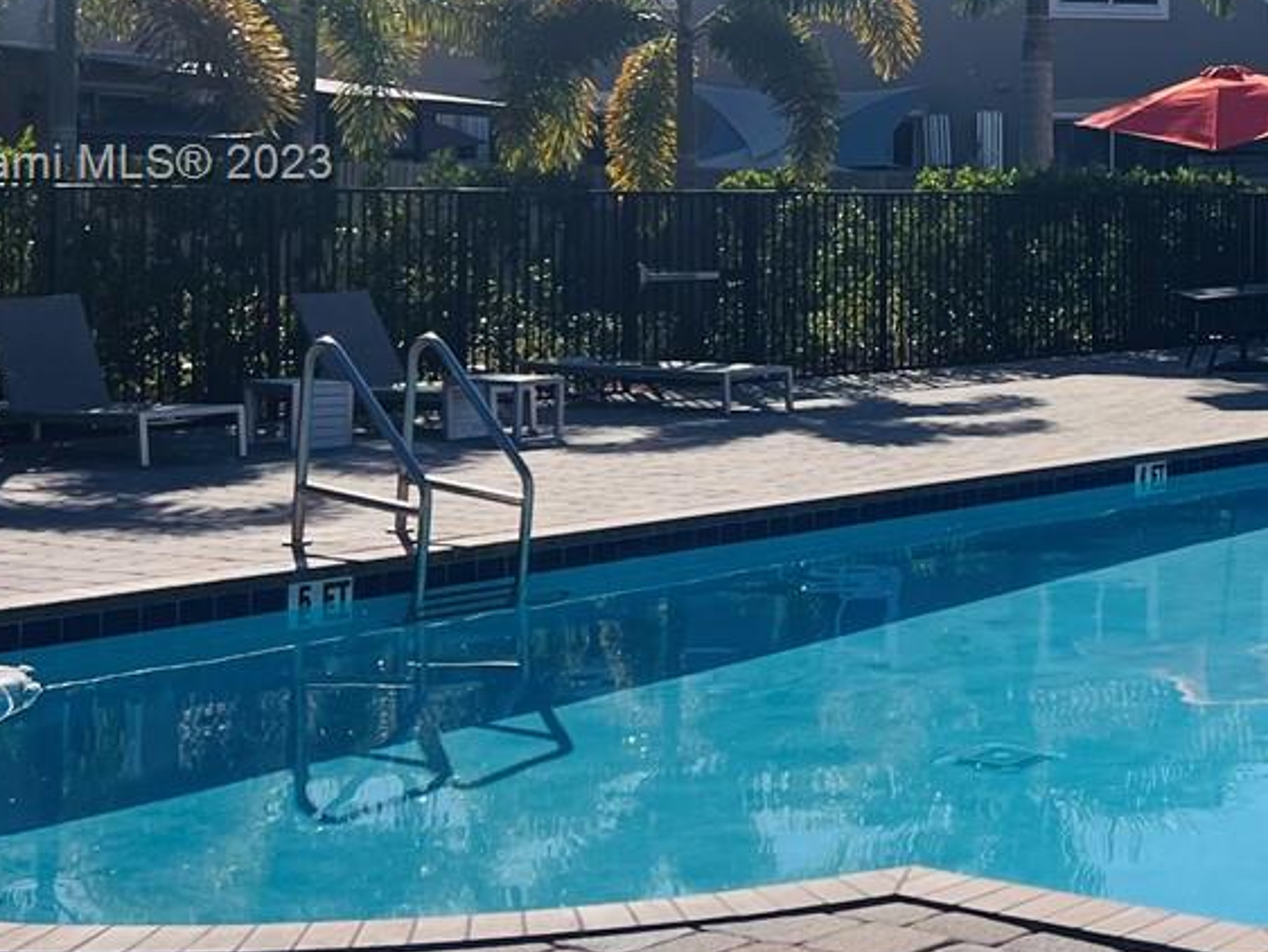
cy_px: 167
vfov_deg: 19.7
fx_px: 2712
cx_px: 1417
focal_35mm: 74
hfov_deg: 24.4
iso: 50
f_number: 1.5
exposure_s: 1/9434
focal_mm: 5.7
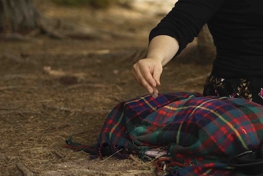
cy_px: -9
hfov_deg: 17.5
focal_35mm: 115
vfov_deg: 11.8
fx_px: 840
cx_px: 242
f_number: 1.8
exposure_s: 1/640
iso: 200
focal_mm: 50
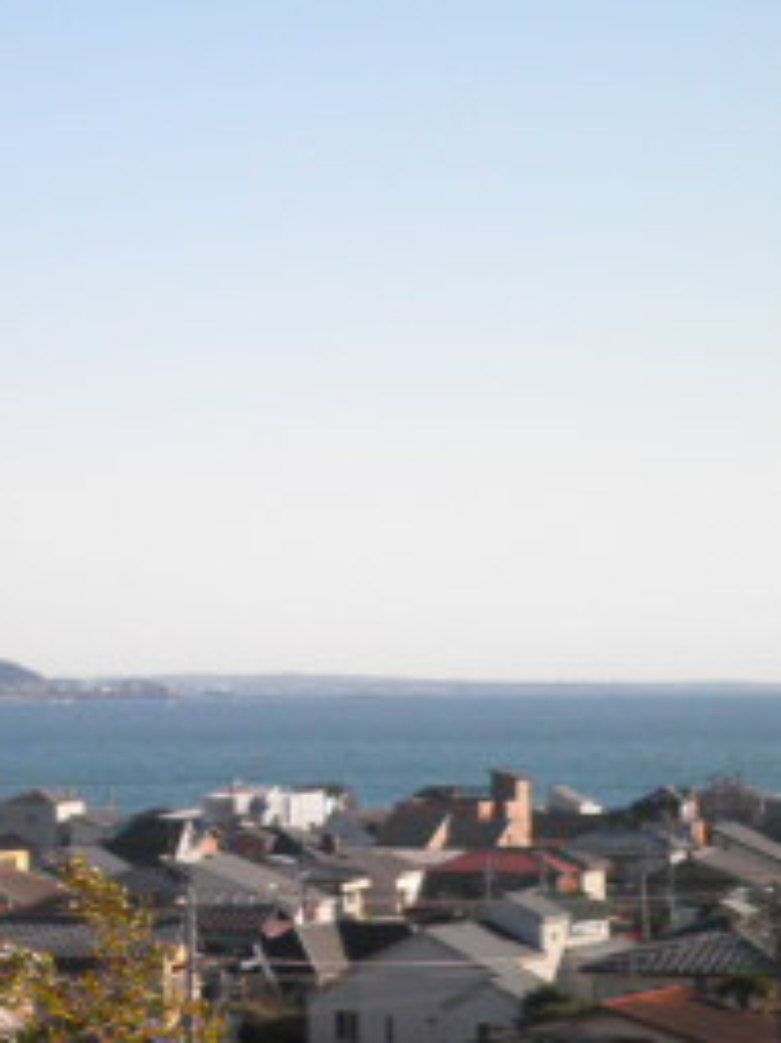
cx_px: 53
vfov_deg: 16.7
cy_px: 360
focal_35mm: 118
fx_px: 3553
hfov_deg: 12.4
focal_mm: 8.3
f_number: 3.4
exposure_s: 1/800
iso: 64
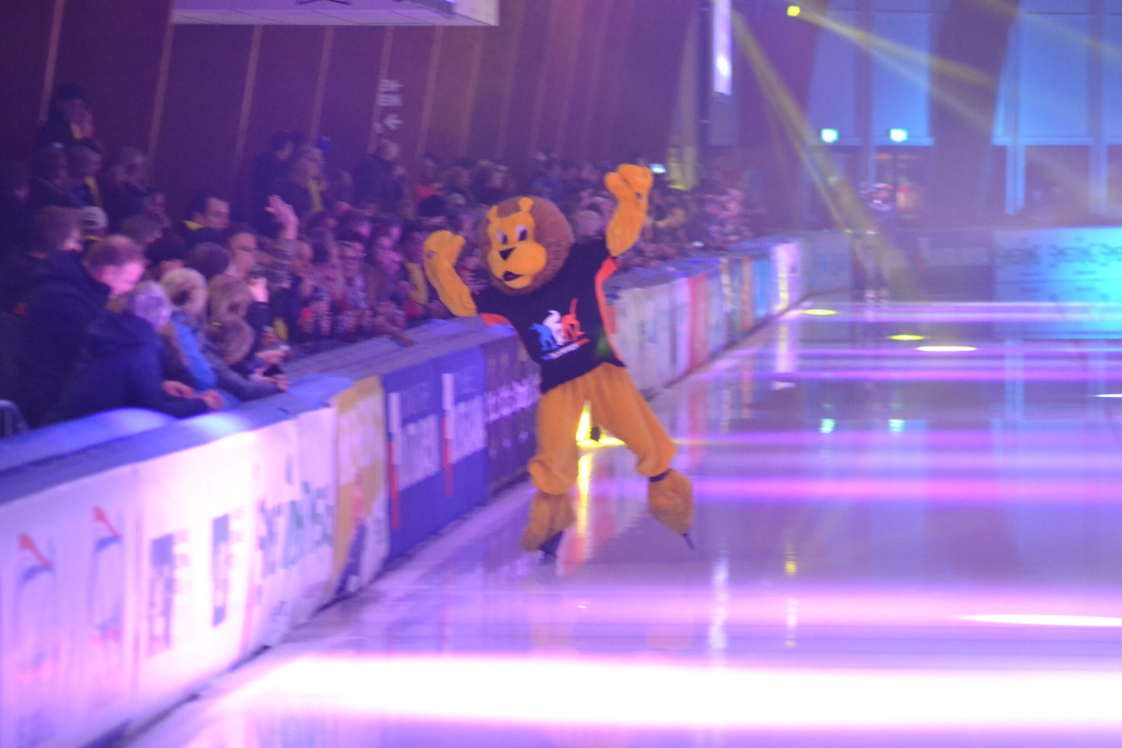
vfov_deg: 5.6
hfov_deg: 8.3
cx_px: 561
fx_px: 7714
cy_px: 374
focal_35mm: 248
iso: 3200
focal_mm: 165
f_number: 4.5
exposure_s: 1/50
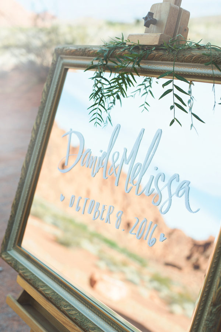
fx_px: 461
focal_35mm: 50
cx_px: 110
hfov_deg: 27.0
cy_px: 166
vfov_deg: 39.6
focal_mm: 50
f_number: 4.5
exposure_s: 1/1000
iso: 160
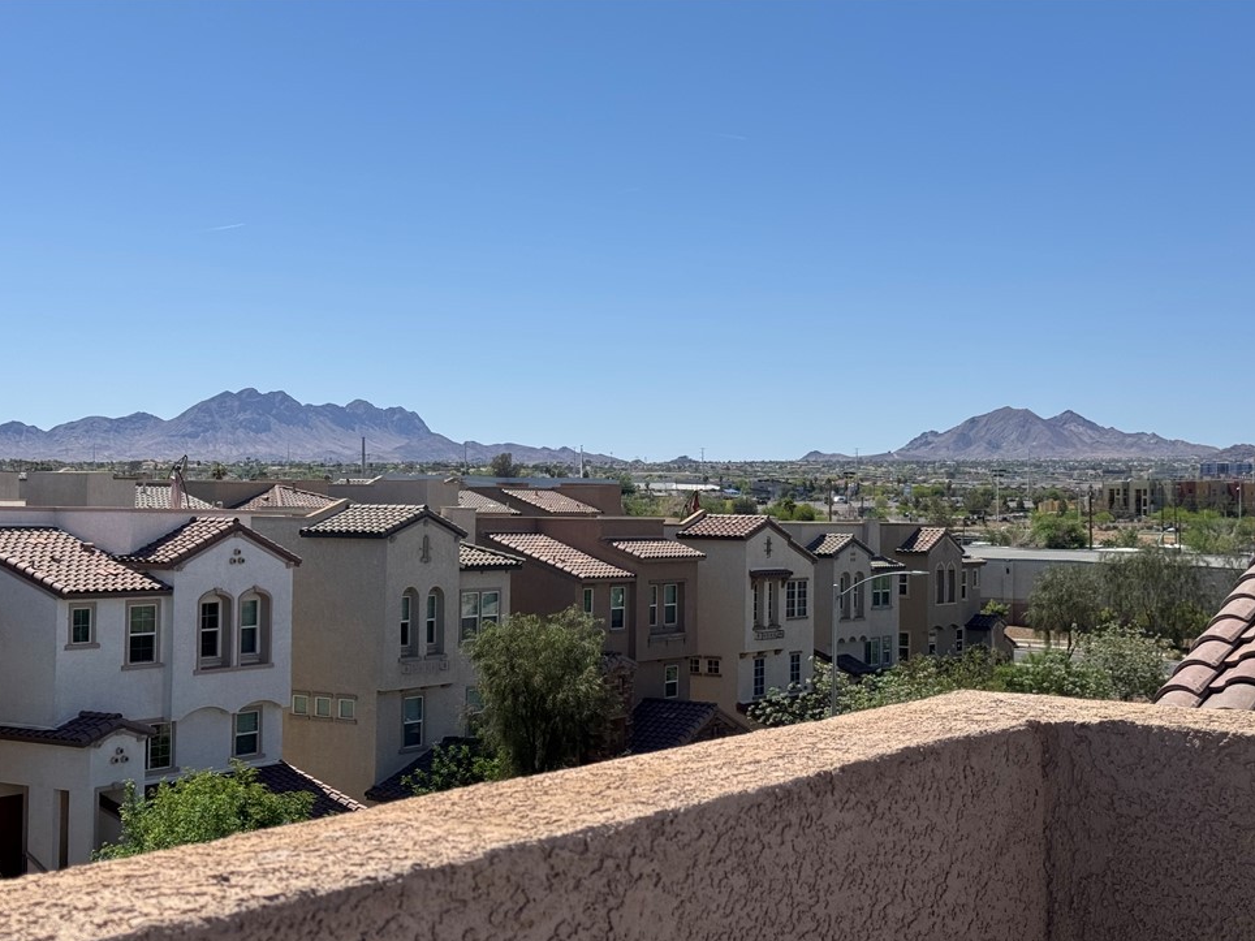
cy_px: 496
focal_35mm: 51
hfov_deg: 37.5
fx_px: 1849
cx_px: 637
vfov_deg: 28.6
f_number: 1.78
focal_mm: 6.76
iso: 64
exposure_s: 1/6410
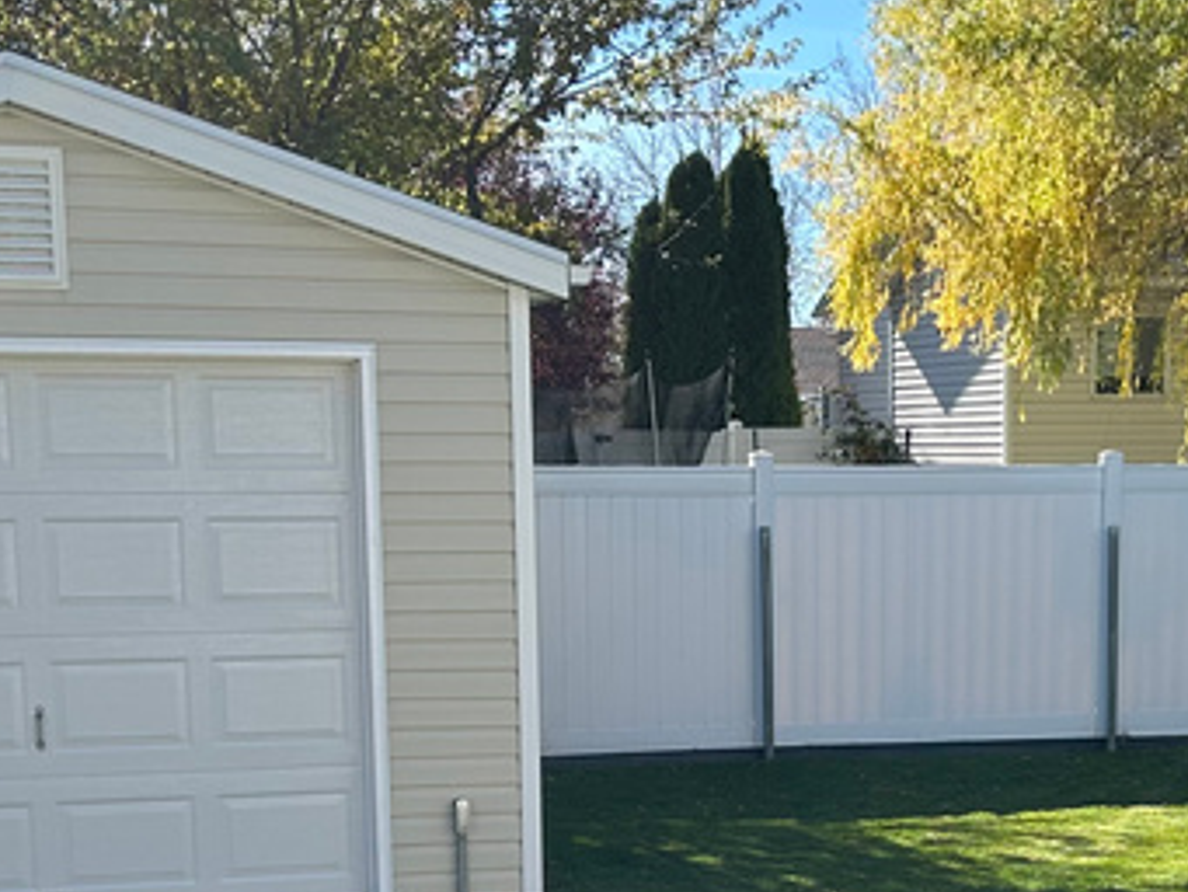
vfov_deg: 18.5
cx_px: 892
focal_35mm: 78
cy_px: 833
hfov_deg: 24.7
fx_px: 2678
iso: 50
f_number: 1.5
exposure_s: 1/2457
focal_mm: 5.7
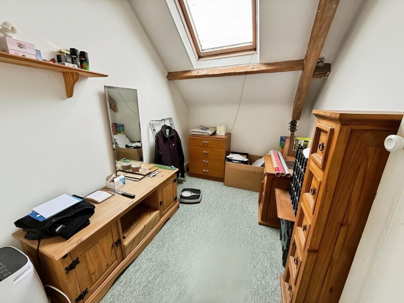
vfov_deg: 85.7
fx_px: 163
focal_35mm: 14
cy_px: 152
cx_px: 202
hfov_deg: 102.1
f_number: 2.2
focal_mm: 2.22
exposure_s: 1/99
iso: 160
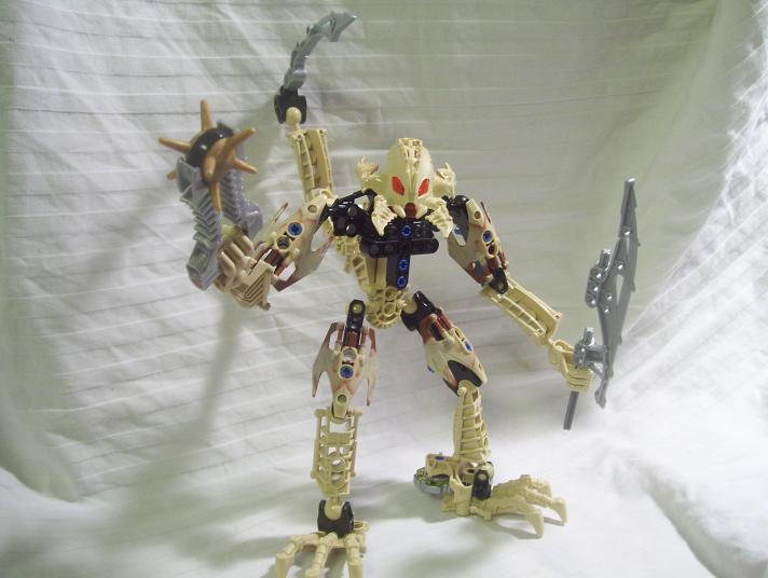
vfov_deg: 39.7
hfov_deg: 51.3
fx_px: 800
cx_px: 384
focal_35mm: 36
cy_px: 289
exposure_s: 1/20
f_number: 2.7
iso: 160
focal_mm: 6
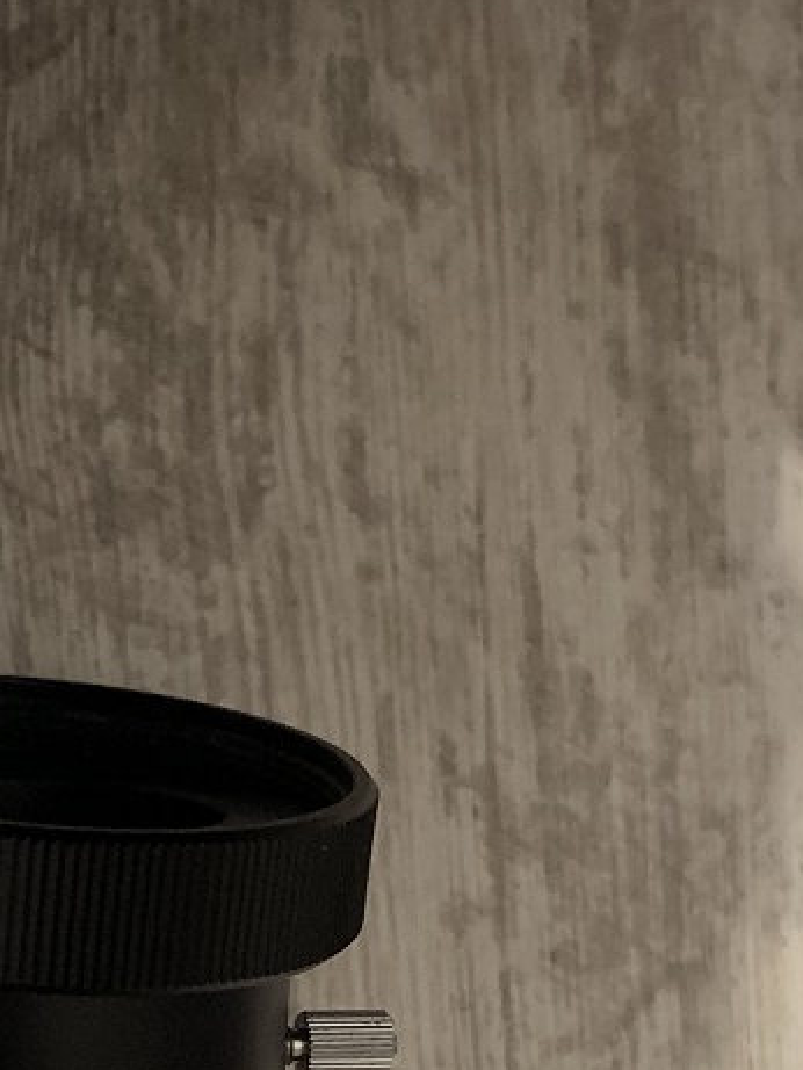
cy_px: 1115
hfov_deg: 16.2
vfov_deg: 20.7
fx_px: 2813
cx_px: 197
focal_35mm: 91
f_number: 1.8
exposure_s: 1/33
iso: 400
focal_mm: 4.25
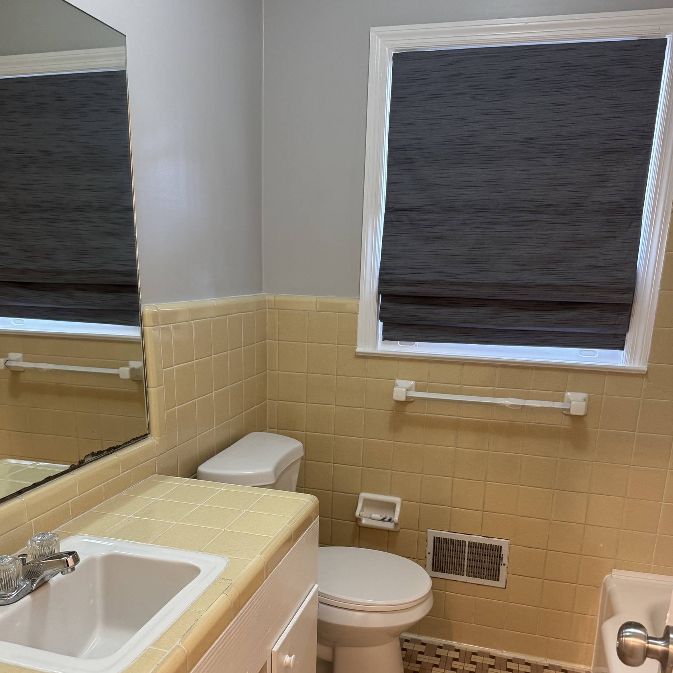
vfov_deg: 54.7
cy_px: 438
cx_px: 329
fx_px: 638
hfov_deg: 55.6
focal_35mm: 29
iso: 320
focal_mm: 6.76
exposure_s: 1/60
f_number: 1.78
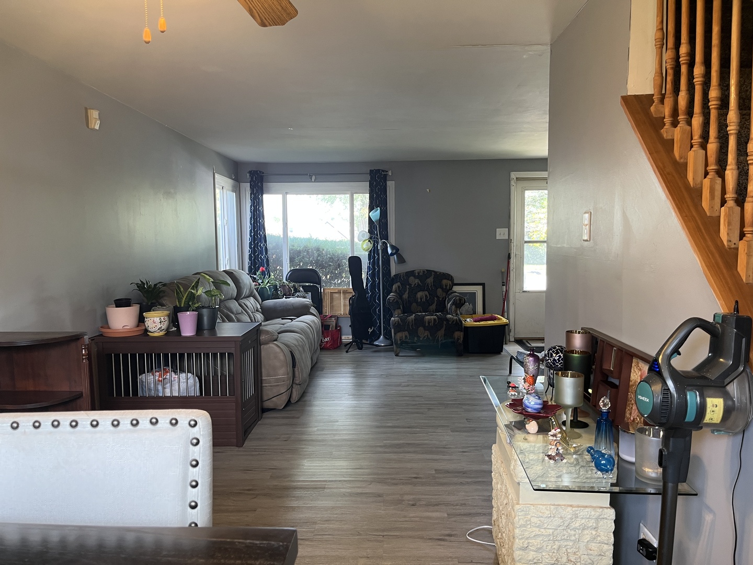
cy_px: 282
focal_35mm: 26
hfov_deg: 67.3
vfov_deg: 53.1
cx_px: 376
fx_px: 566
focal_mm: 5.1
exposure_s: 1/60
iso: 100
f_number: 1.6
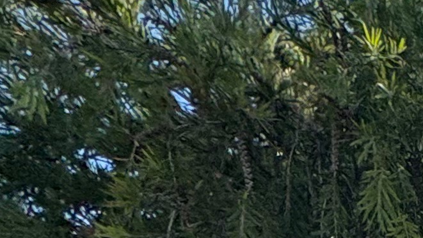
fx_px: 1043
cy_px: 886
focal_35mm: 93
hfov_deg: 16.4
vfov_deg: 8.5
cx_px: 886
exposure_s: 1/910
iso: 50
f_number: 2.2
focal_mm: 2.22
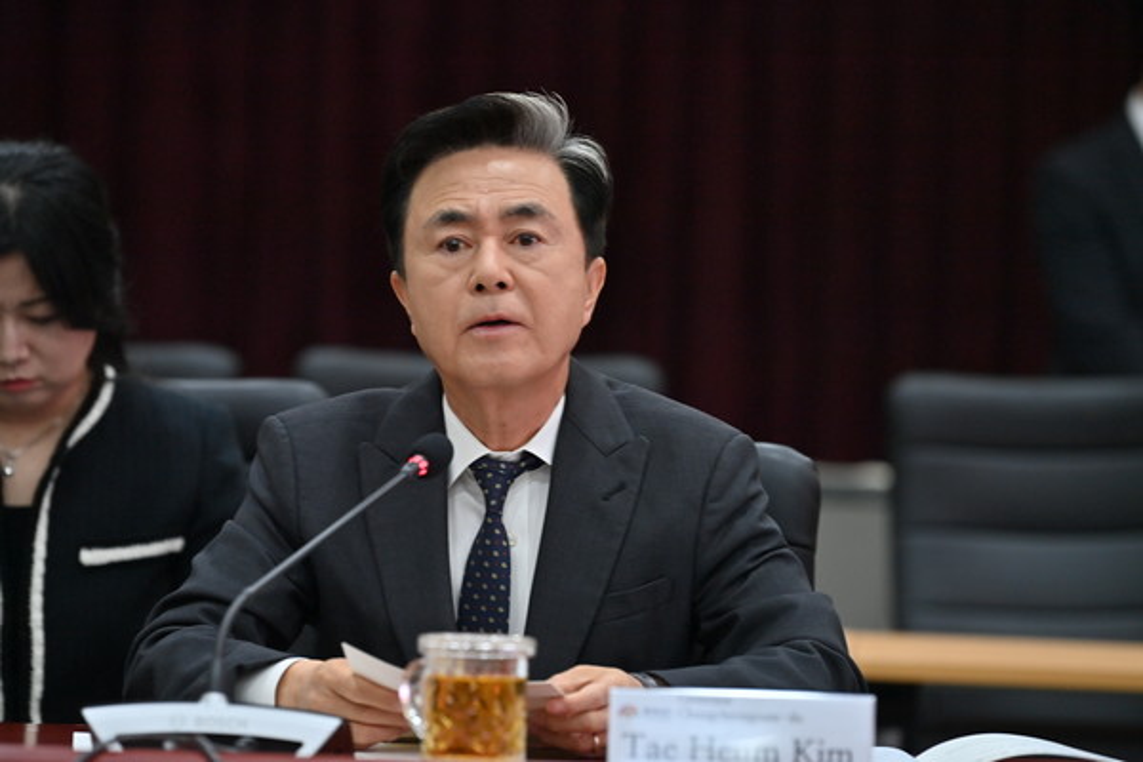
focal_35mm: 200
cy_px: 381
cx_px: 572
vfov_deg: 6.9
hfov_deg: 10.3
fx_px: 6350
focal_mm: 200
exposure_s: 1/200
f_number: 4
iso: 1000
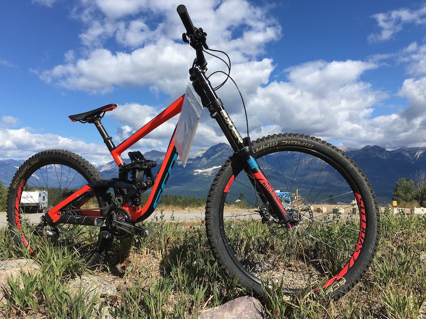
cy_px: 156
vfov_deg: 46.8
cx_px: 207
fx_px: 369
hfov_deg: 59.9
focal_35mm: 30
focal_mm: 4.15
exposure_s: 1/1972
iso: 25
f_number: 2.2
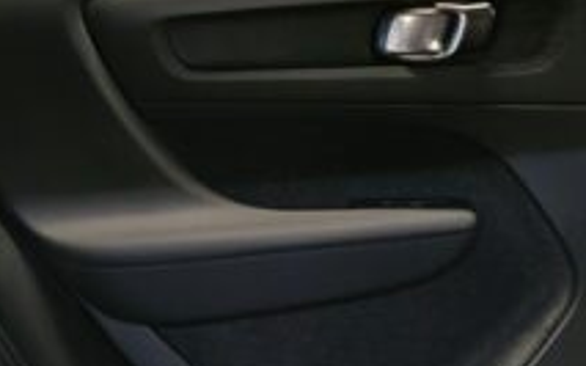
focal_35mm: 117
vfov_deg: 10.8
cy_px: 561
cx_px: 432
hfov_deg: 17.7
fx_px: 1868
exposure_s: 1/50
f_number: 1.6
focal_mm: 5.4
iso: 400
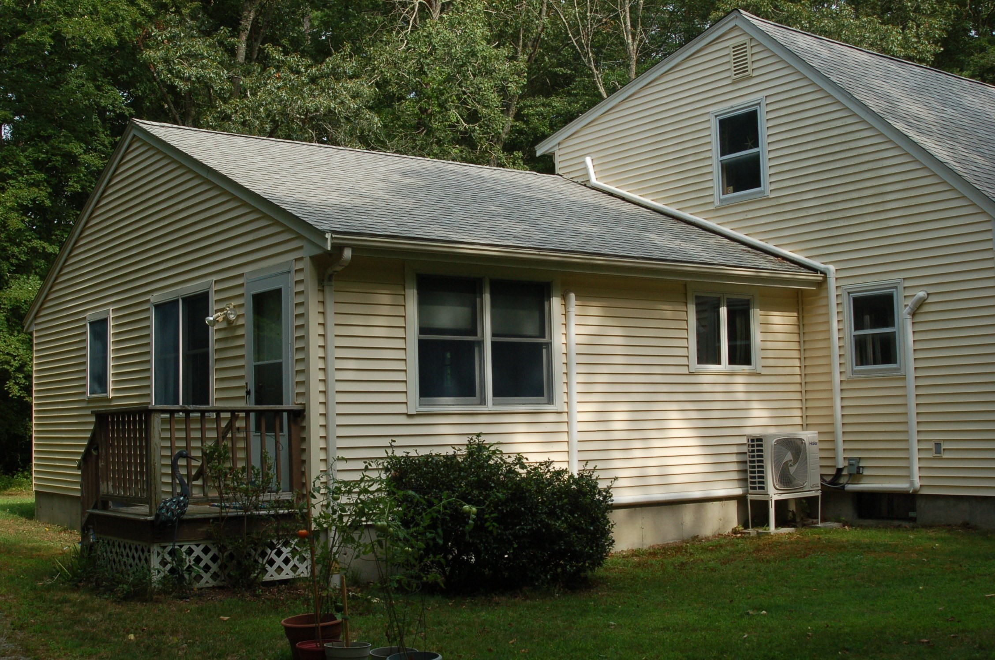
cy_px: 330
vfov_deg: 31.8
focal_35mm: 42
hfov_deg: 46.5
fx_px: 1159
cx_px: 498
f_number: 9
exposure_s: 1/320
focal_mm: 28
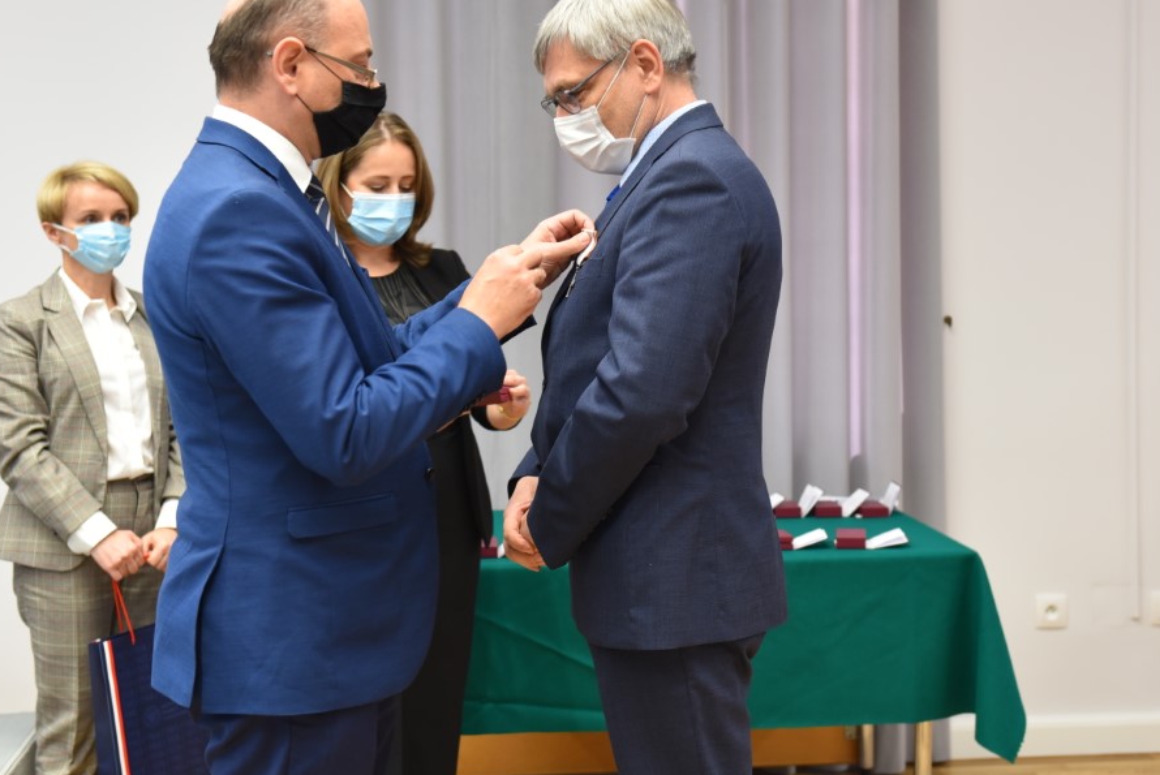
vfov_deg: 21.9
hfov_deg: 32.3
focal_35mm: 62
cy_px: 323
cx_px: 609
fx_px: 1999
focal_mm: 48
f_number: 4
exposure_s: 1/60
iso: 800
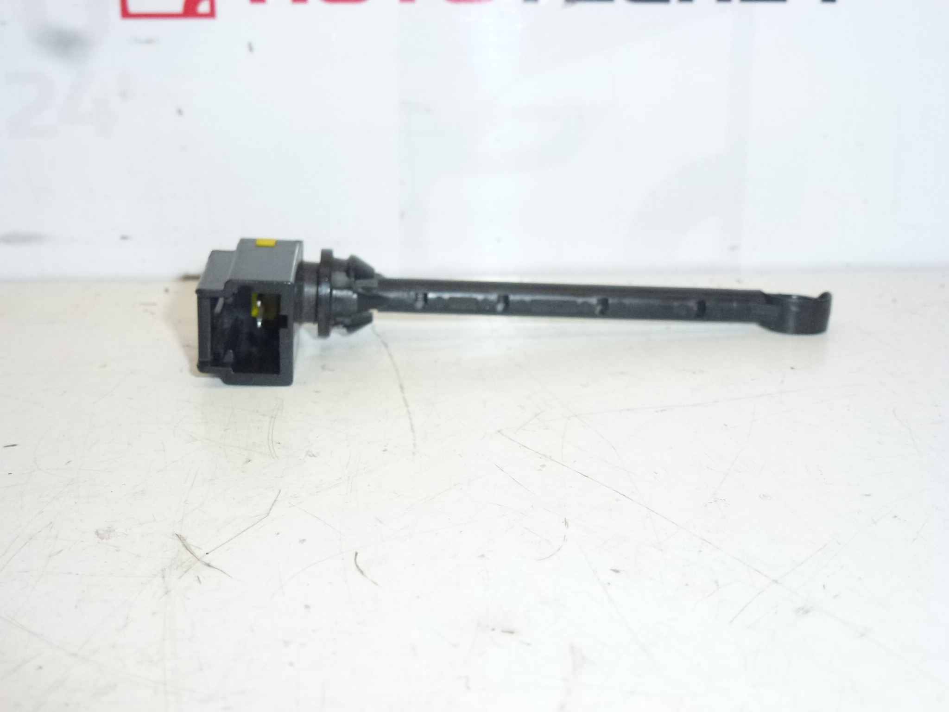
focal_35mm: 45
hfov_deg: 42.1
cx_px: 474
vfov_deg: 32.2
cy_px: 356
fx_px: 1234
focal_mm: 8
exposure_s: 1/320
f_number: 4
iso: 400
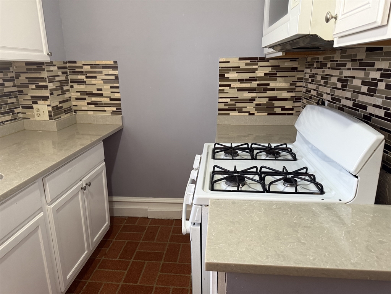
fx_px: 271
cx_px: 196
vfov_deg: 56.8
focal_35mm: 24
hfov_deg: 71.6
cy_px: 147
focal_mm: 6.76
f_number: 1.78
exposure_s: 1/60
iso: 320
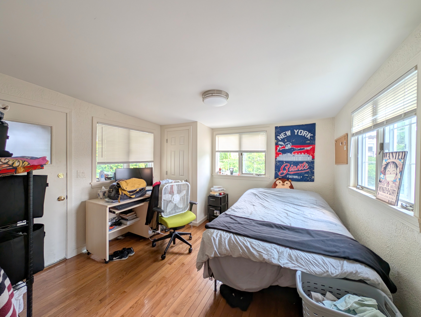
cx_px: 210
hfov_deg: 110.5
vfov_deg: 94.6
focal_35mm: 12
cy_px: 158
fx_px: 146
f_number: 1.95
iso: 63
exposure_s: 1/74.6
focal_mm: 2.23
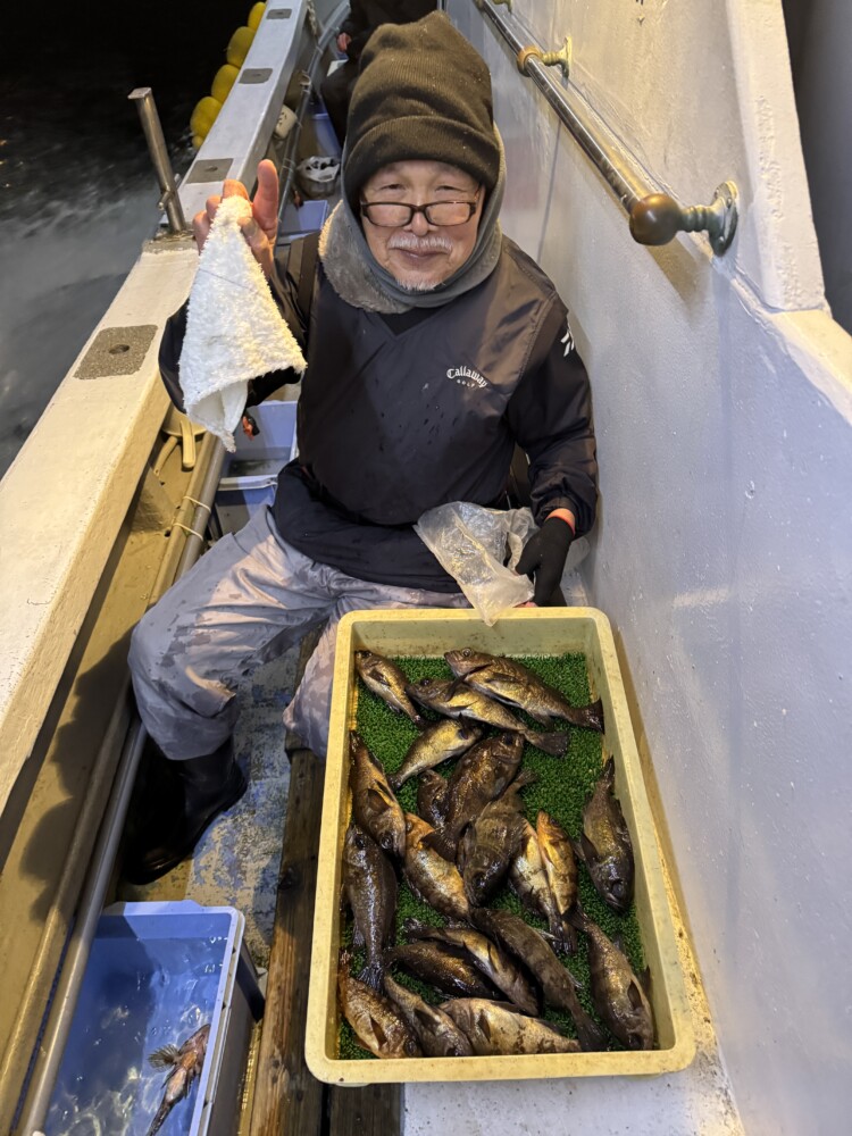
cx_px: 426
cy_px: 568
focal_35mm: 24
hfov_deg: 56.8
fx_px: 788
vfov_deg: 71.6
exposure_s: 1/49
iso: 800
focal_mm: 6.76
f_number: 1.78
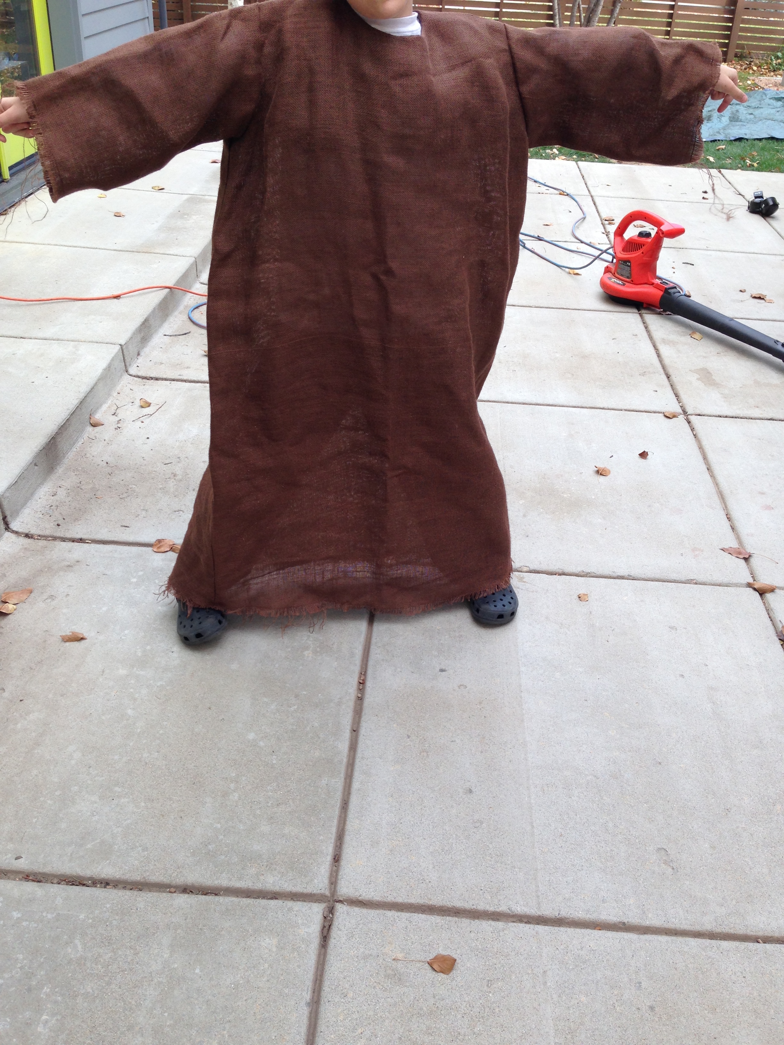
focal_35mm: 33
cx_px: 392
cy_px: 522
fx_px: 997
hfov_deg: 42.9
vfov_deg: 55.4
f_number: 2.4
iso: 50
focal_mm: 4.12
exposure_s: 1/125
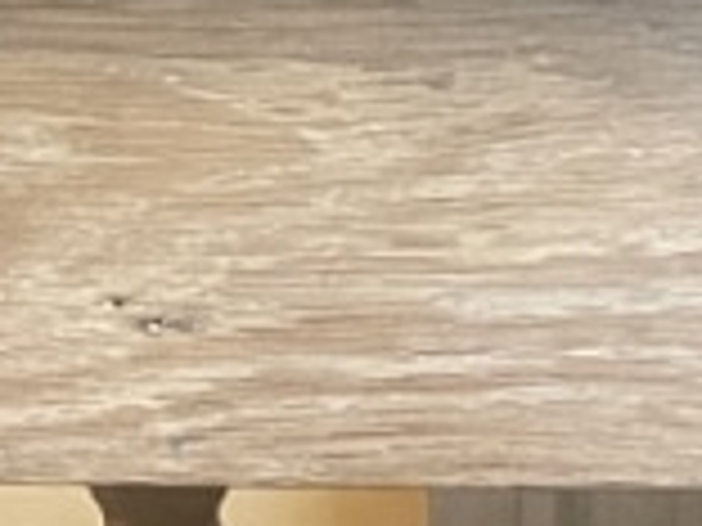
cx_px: 1123
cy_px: 1441
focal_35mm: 202
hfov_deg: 9.5
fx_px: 4096
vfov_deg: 6.8
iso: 500
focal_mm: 4.2
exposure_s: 1/50
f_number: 1.6
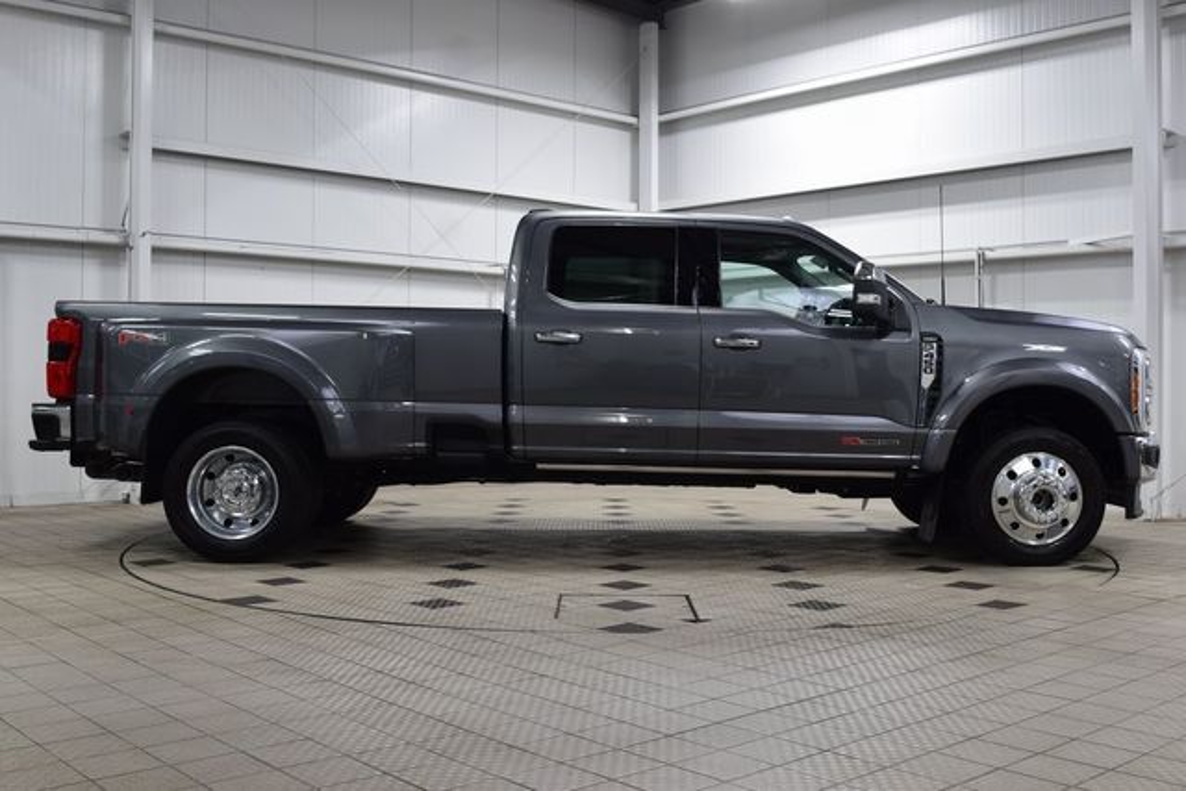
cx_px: 593
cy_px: 396
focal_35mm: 36
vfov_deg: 36.9
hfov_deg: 53.1
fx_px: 1186
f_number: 6.3
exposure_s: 1/15
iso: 400
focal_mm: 24
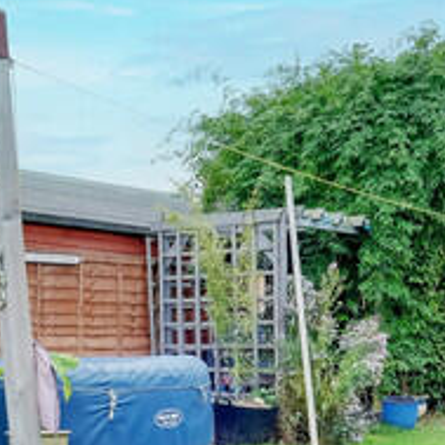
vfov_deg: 24.5
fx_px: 1004
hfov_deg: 25.0
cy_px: 371
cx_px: 207
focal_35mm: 69
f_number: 9
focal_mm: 10
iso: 400
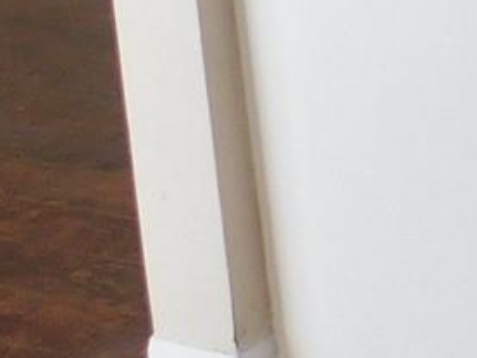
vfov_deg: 10.1
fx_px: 1834
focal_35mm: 133
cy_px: -418
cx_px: 1281
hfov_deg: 11.3
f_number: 3
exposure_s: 1/30
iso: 160
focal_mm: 4
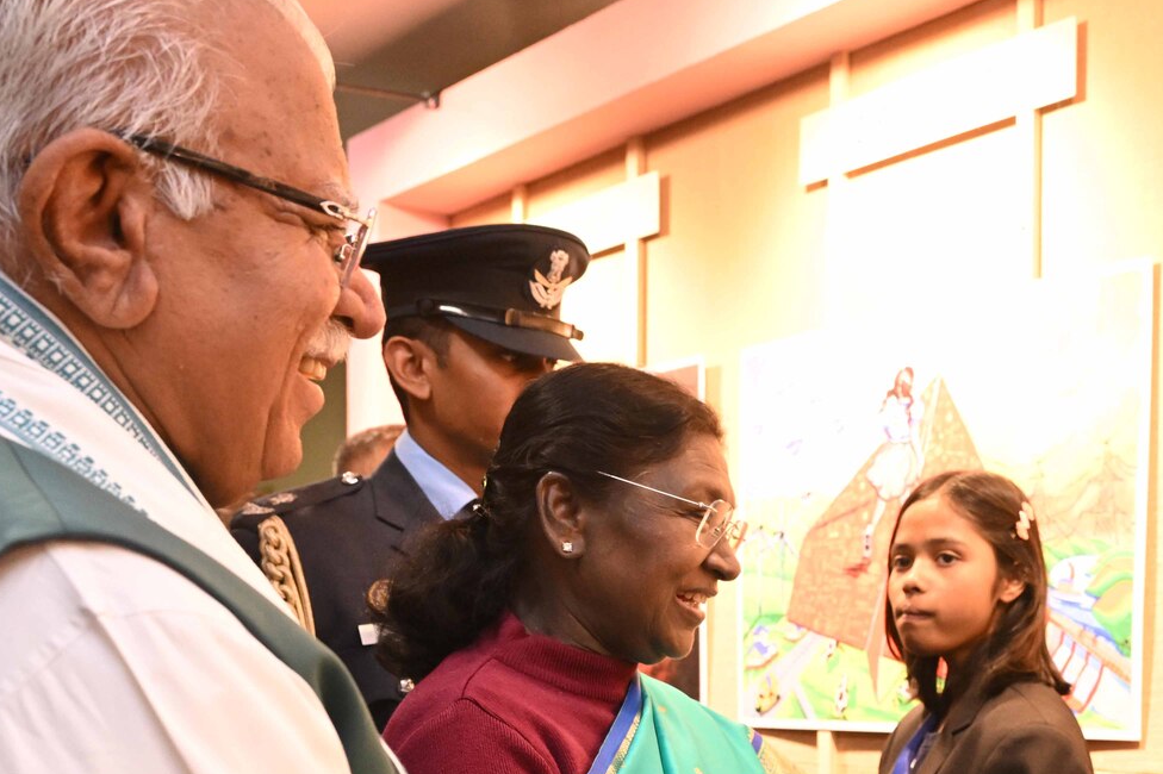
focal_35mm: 55
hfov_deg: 34.1
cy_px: 711
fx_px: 1776
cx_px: 1068
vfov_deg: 23.9
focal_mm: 26
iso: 2500
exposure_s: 1/125
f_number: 5
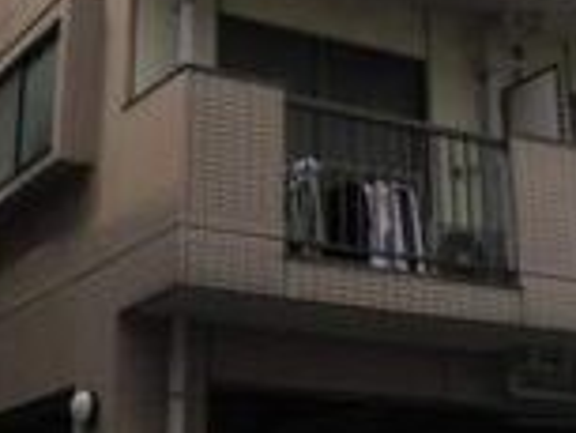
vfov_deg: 13.4
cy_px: 64
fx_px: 1832
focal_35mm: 110
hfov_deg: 17.9
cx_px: 301
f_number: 4
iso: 100
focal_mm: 6
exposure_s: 1/800
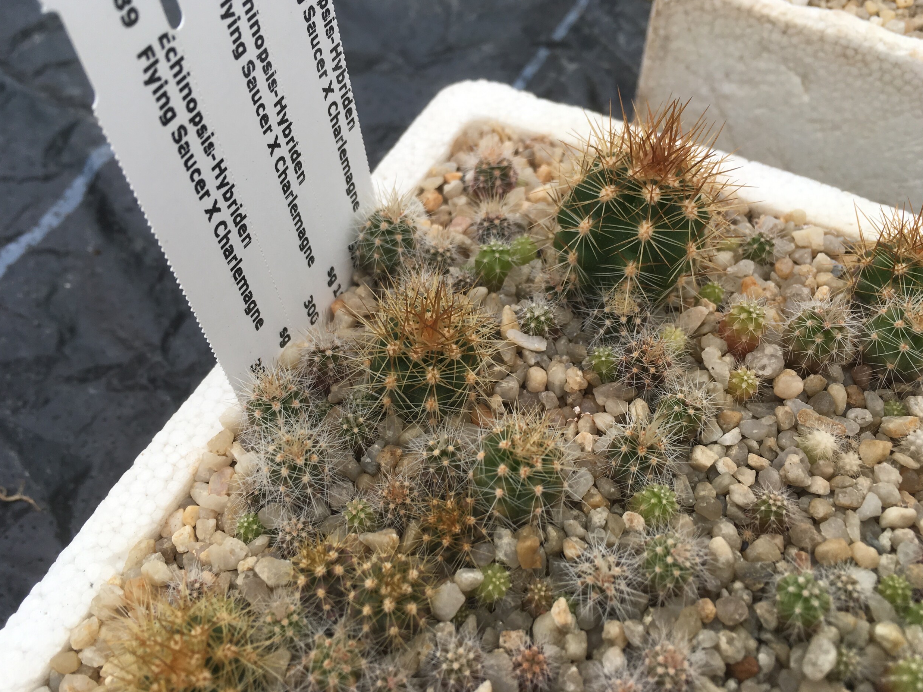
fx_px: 800
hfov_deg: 60.0
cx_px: 473
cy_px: 343
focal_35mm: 30
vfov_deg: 46.8
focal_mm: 4.15
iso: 25
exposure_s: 1/202
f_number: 2.2
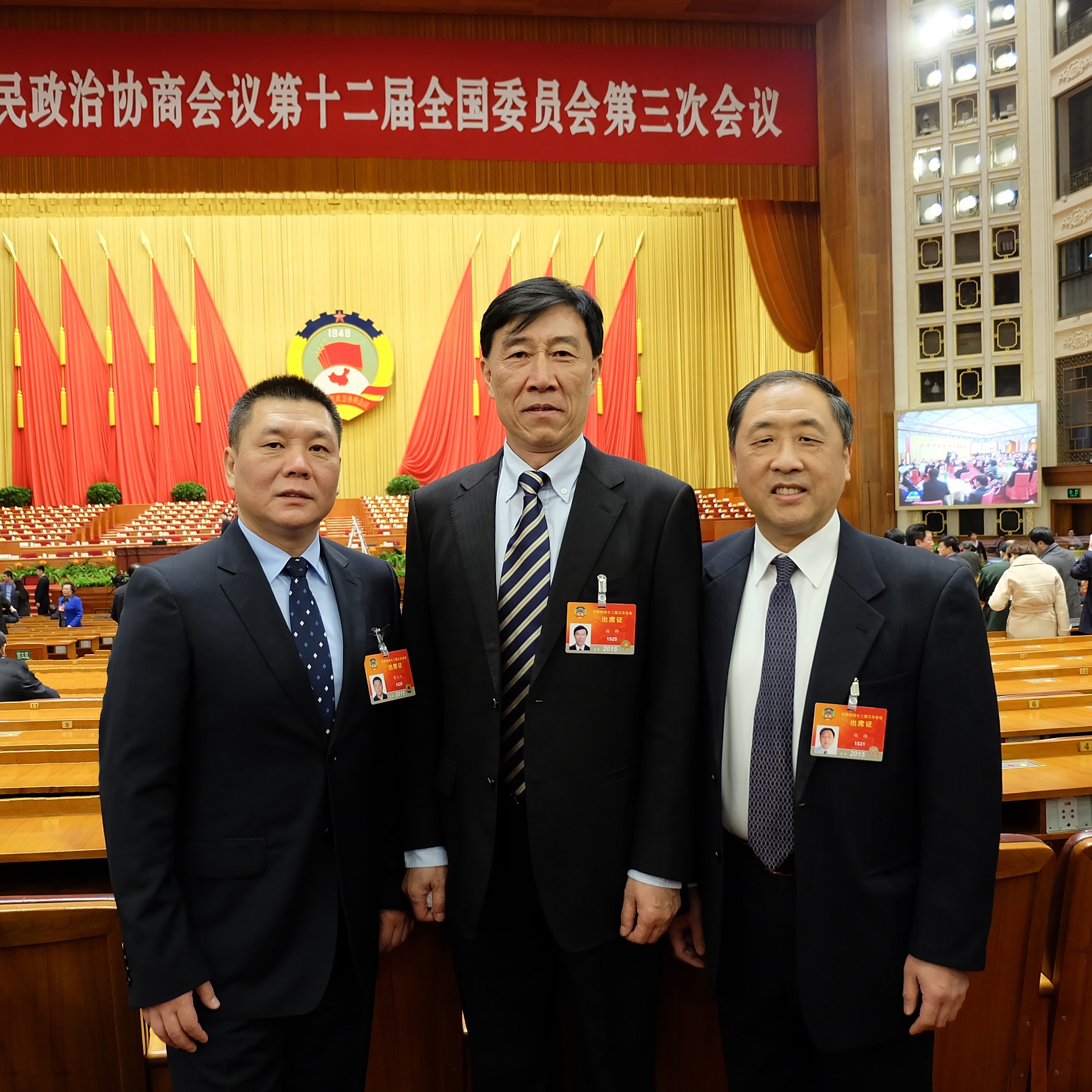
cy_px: 550
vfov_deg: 52.5
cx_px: 449
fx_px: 1106
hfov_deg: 52.3
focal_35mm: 31
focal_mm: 16
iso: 800
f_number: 3.5
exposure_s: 1/27
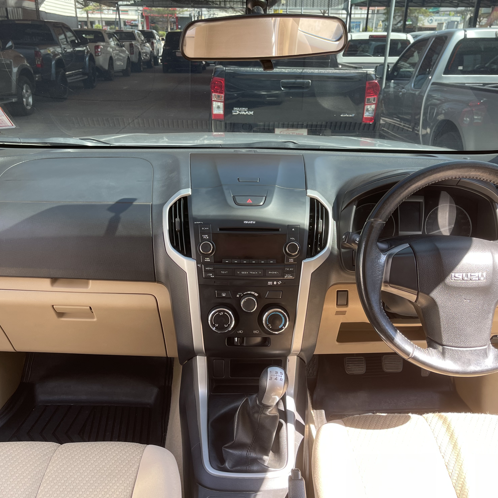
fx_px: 488
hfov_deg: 54.0
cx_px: 248
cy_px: 251
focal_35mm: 30
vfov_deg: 54.0
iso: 40
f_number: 1.6
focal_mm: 5.1
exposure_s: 1/121
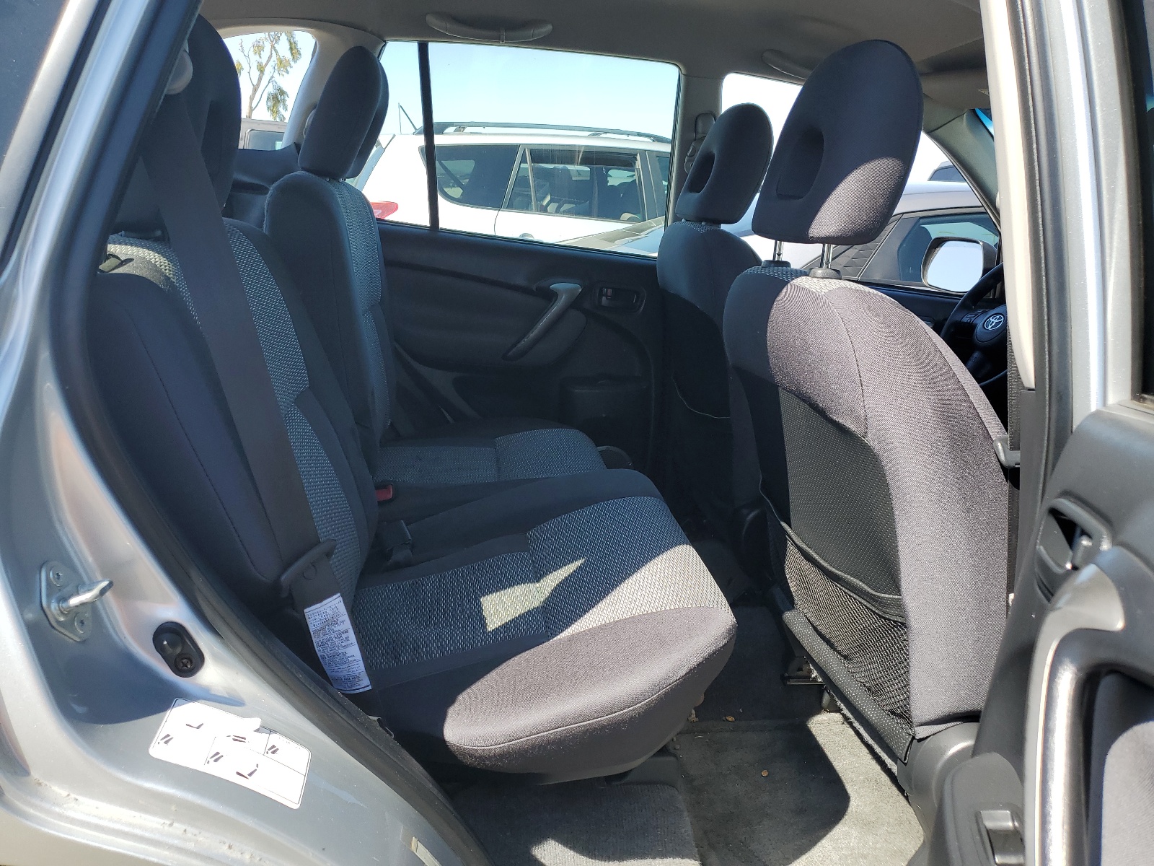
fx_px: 867
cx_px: 577
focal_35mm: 26
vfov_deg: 53.1
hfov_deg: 67.3
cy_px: 433
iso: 50
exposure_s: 1/909
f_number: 1.5
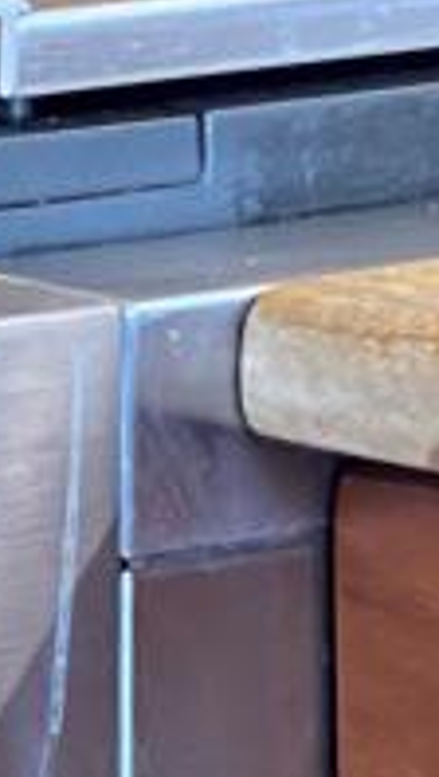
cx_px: -902
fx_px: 8696
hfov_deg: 2.8
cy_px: -636
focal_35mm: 422
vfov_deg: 5.0
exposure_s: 1/60
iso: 250
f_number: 2.2
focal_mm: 7.5
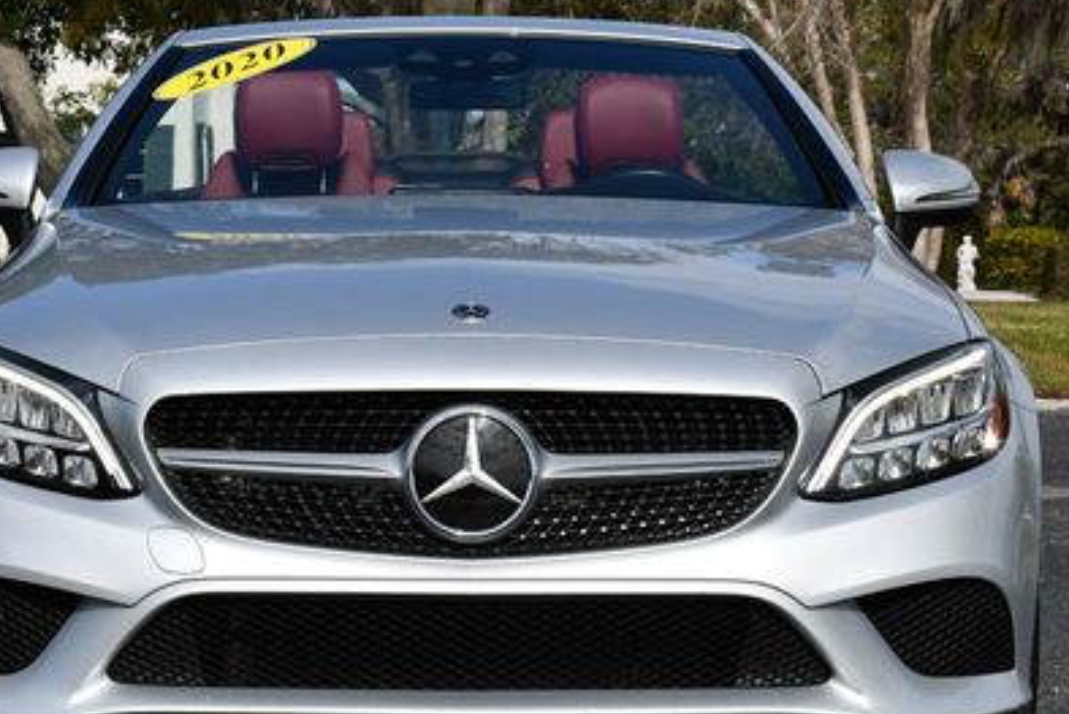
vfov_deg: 11.7
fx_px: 3475
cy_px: 367
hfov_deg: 17.5
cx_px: 467
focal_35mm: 117
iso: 100
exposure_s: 1/320
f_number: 9
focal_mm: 36
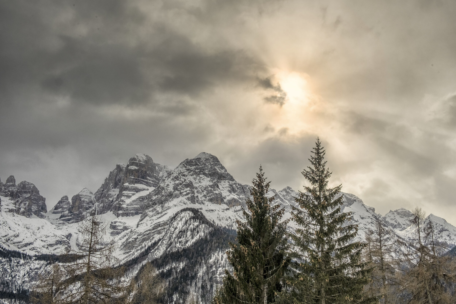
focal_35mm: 36
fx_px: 456
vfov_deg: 36.9
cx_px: 228
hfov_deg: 53.1
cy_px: 152
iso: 160
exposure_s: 1/350
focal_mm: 24.3
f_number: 11
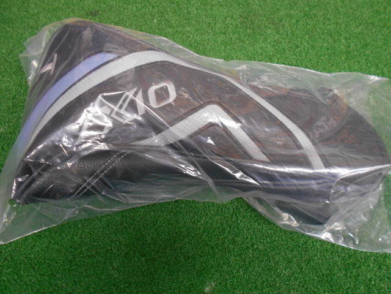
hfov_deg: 67.3
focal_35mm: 26
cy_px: 147
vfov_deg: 53.1
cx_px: 196
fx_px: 294
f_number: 3.2
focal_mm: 4.6
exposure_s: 1/20
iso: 400
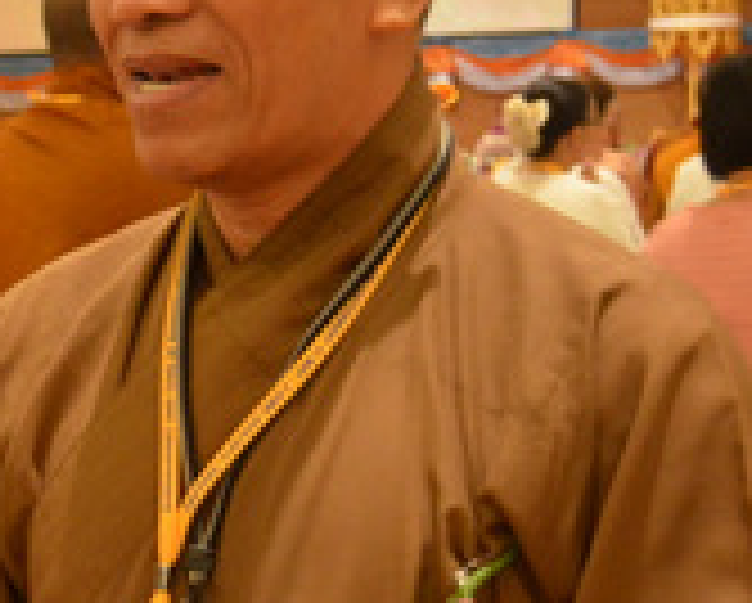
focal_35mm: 129
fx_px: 2874
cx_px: -567
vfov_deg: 11.9
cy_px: 500
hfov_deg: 13.5
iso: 1800
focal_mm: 24
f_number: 4
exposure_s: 1/30
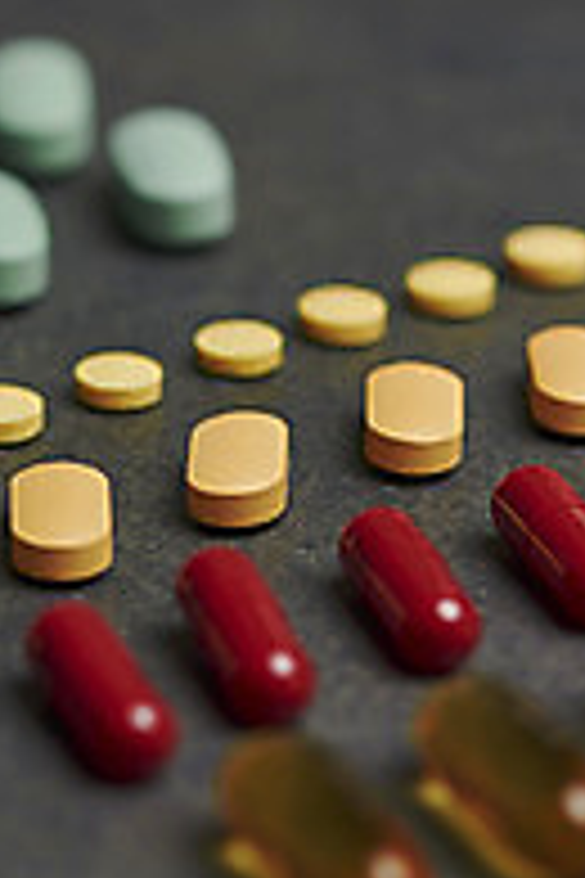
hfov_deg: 6.4
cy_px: 131
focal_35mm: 215
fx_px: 5240
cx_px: 151
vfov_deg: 9.5
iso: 100
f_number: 7.1
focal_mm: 105
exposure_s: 1/125
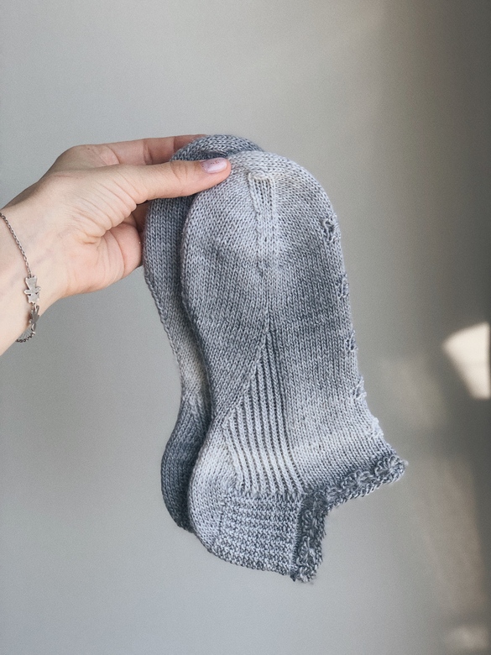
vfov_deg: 36.8
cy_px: 328
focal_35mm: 52
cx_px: 246
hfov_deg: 28.0
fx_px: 983
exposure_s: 1/200
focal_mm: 6
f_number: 2.4
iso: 16
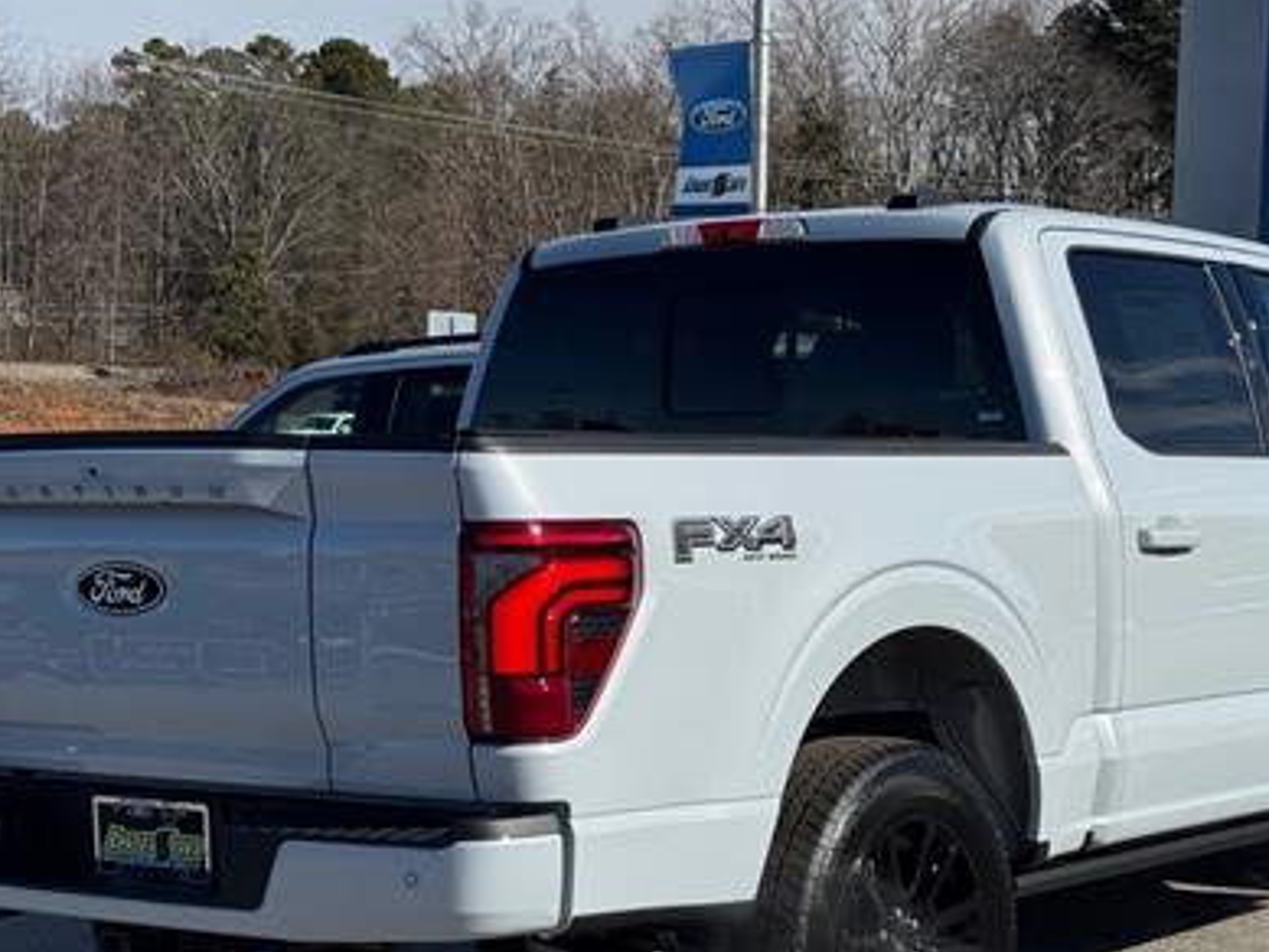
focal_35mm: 79
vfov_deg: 18.5
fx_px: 2897
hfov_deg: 24.7
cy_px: 721
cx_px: 757
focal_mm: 6.76
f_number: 1.78
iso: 64
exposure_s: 1/7092
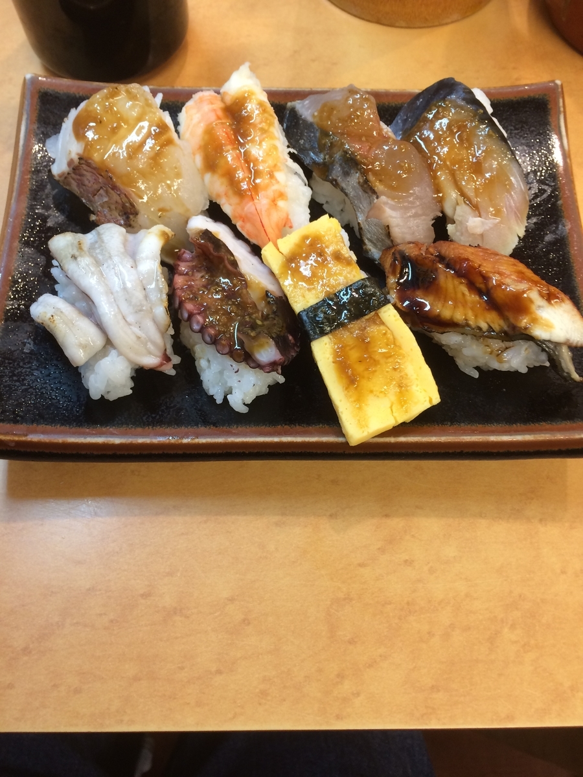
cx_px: 292
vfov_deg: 61.7
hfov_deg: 48.2
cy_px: 388
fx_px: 651
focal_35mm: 29
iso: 64
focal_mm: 4.15
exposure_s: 1/30
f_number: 2.2
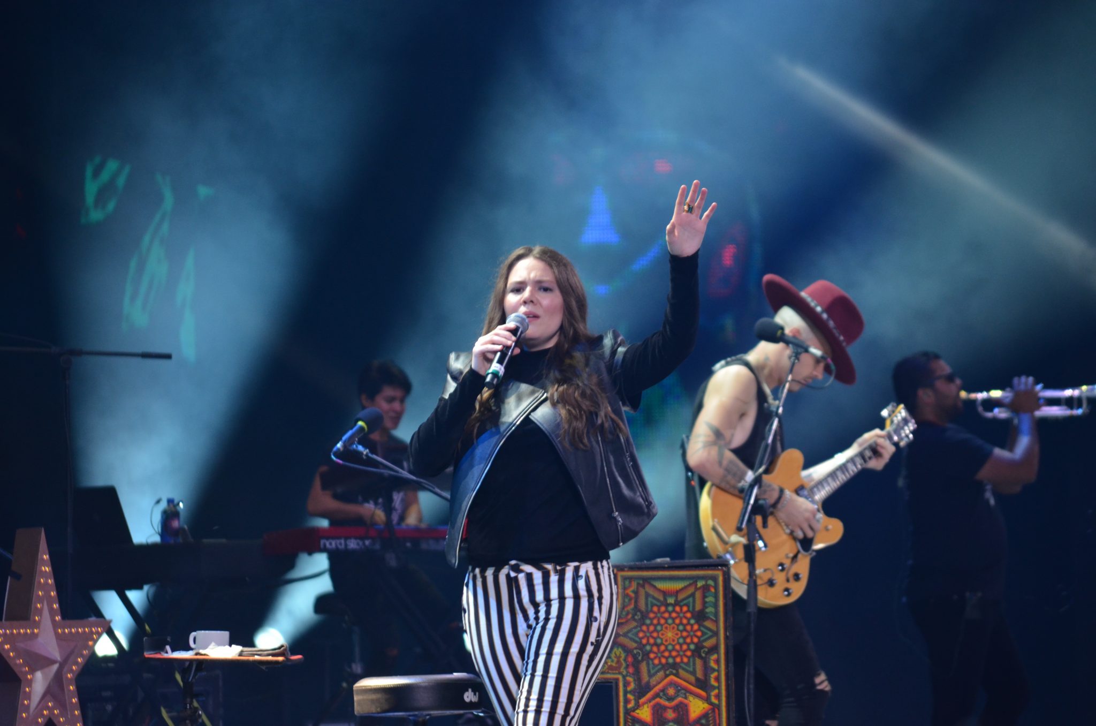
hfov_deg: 8.6
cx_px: 548
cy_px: 363
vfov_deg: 5.7
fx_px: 7291
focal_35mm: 240
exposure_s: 1/125
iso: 800
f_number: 5.3
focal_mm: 160
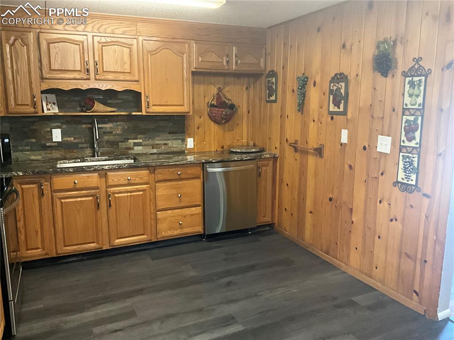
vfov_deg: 48.2
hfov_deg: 61.7
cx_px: 227
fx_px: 380
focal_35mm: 29
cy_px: 170
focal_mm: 3
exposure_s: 1/49
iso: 320
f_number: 1.8
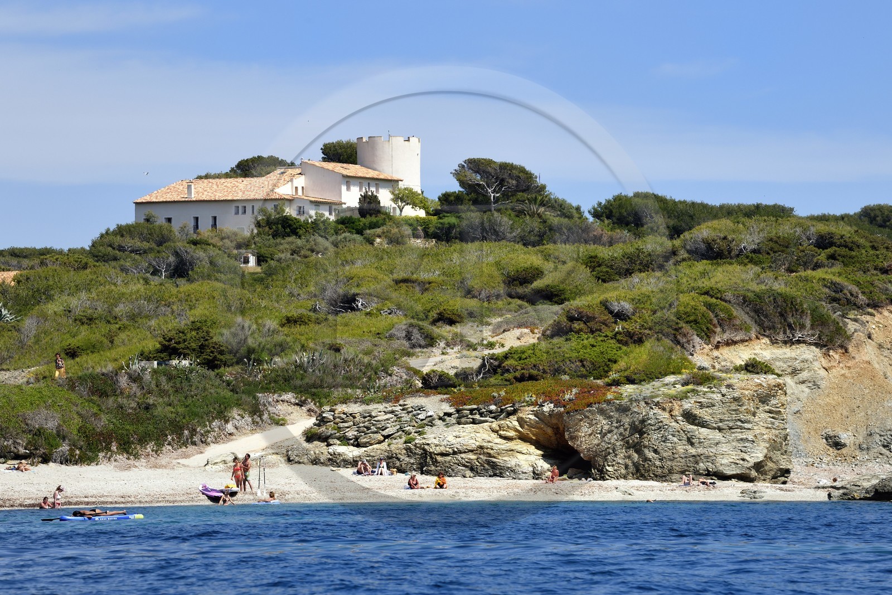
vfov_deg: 8.1
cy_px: 298
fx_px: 4212
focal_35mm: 170
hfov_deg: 12.1
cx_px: 446
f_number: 9
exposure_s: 1/500
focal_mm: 170
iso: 200
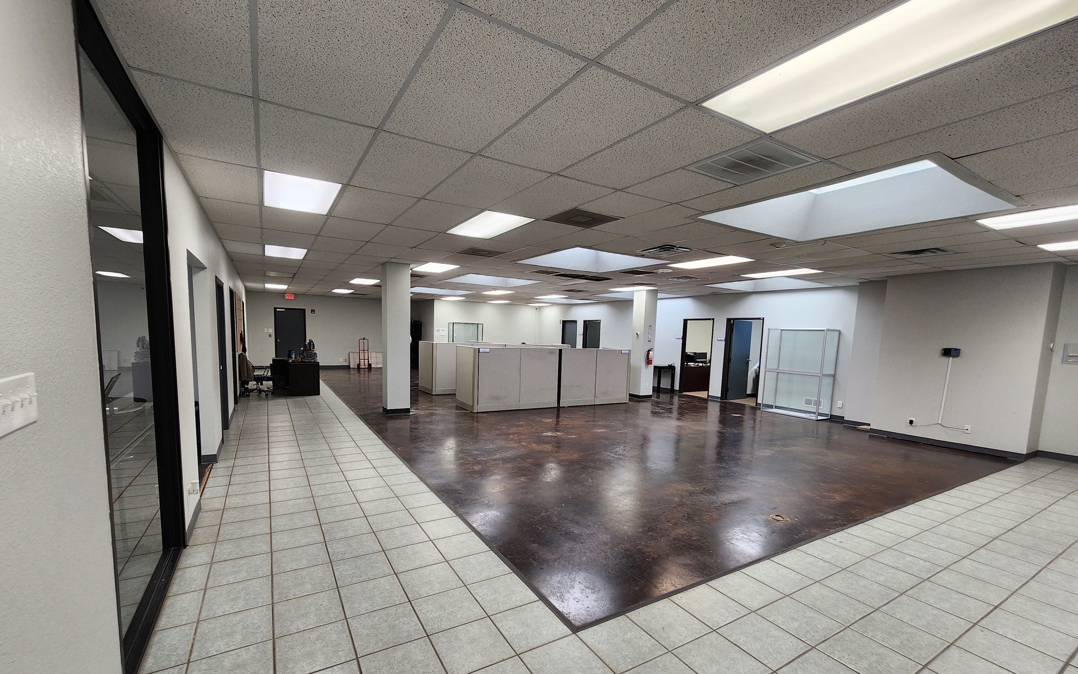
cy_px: 386
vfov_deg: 78.2
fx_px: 411
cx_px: 537
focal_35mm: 14
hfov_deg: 105.3
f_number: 2.2
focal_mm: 2.2
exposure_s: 1/60
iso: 160
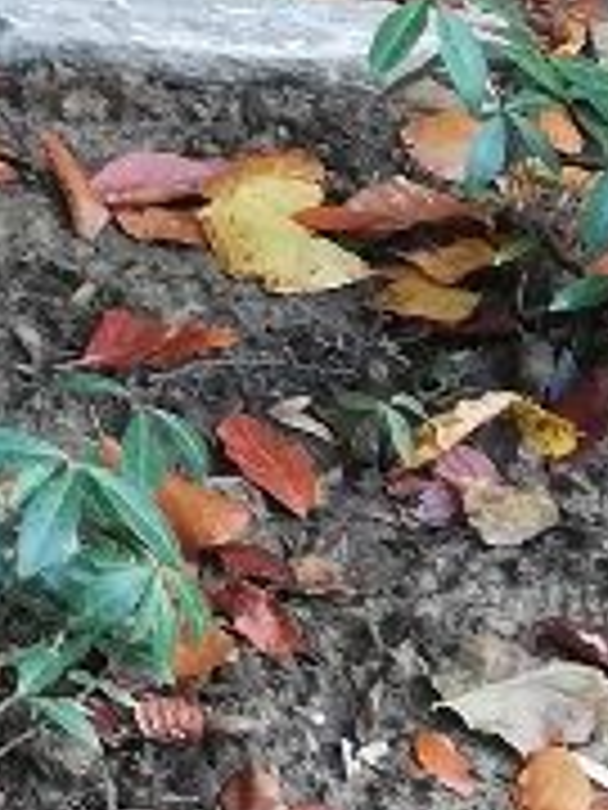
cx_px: -1230
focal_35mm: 207
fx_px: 4848
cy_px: -194
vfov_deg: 9.4
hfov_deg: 6.5
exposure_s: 1/100
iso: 80
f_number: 2.2
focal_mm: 3.81
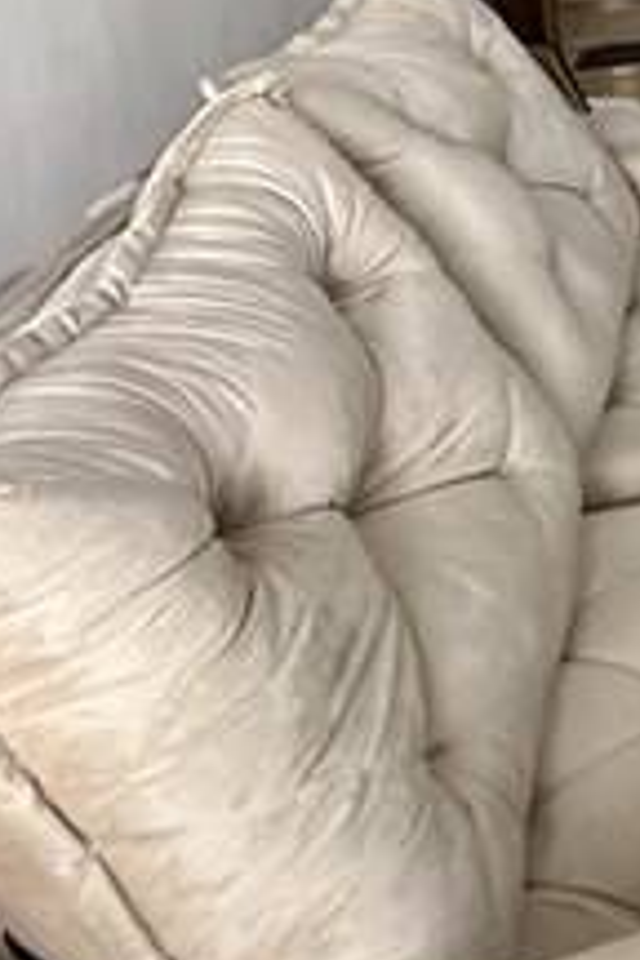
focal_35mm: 54
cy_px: -138
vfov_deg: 31.9
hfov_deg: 15.7
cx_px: 1467
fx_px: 1440
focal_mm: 2.22
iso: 400
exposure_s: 1/60
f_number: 2.2
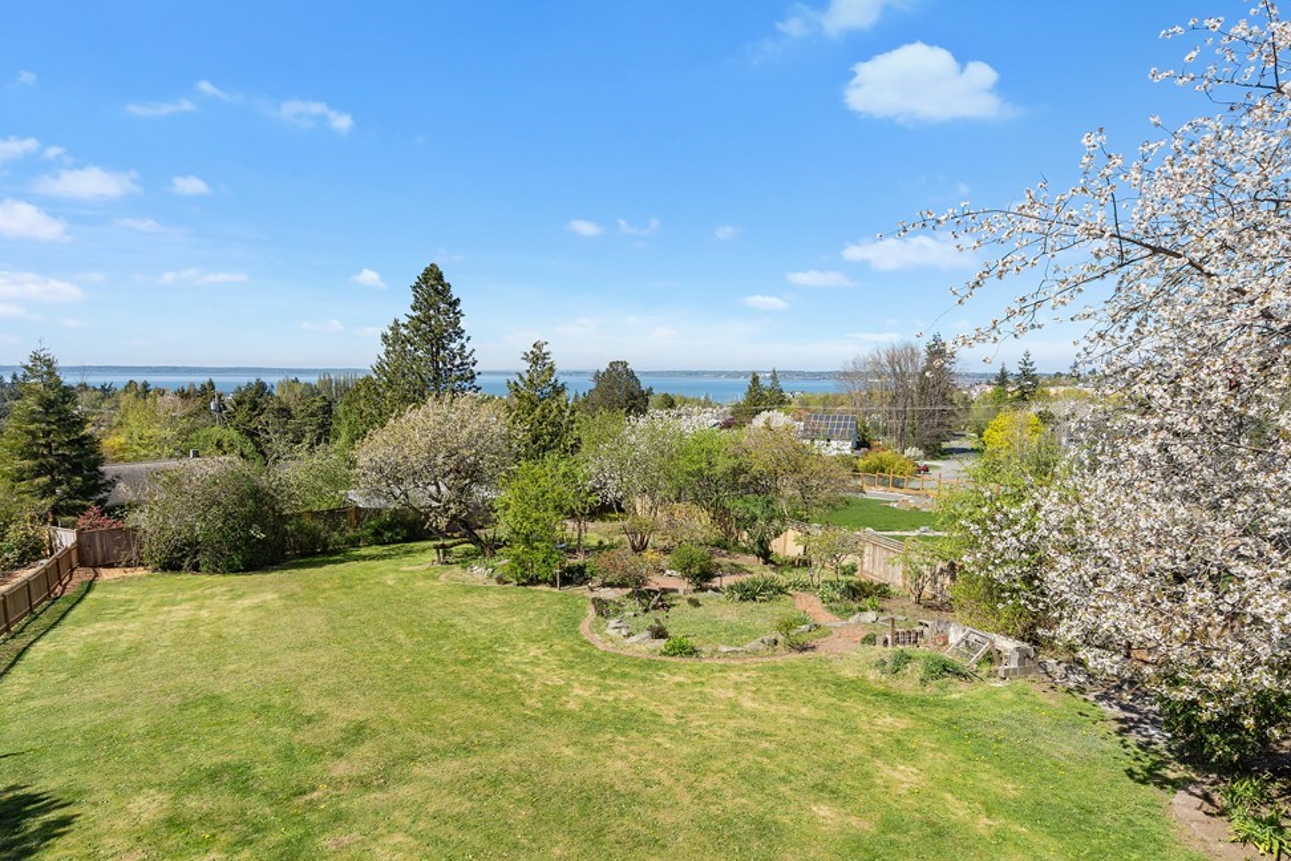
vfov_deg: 64.5
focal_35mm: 19
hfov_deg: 86.9
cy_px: 456
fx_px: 681
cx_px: 647
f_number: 11
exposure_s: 1/160
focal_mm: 17
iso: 100
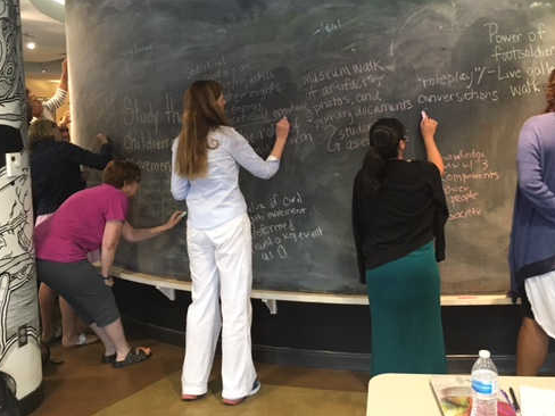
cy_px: 153
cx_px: 333
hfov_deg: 48.7
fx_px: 609
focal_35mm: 38
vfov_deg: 37.5
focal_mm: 4.15
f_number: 2.2
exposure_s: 1/30
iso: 160
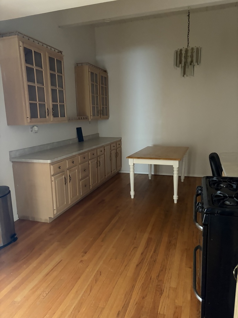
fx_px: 238
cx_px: 119
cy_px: 159
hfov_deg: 53.1
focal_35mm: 26
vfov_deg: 67.3
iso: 800
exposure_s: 1/30
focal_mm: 5.96
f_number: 1.6
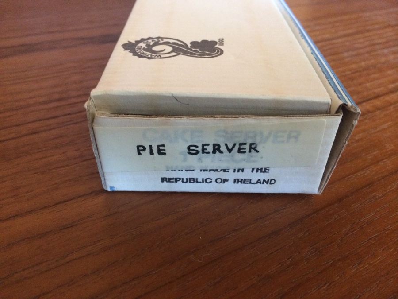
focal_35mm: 30
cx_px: 199
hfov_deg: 60.0
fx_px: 345
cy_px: 150
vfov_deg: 46.8
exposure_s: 1/15
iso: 320
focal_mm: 4.12
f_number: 2.2
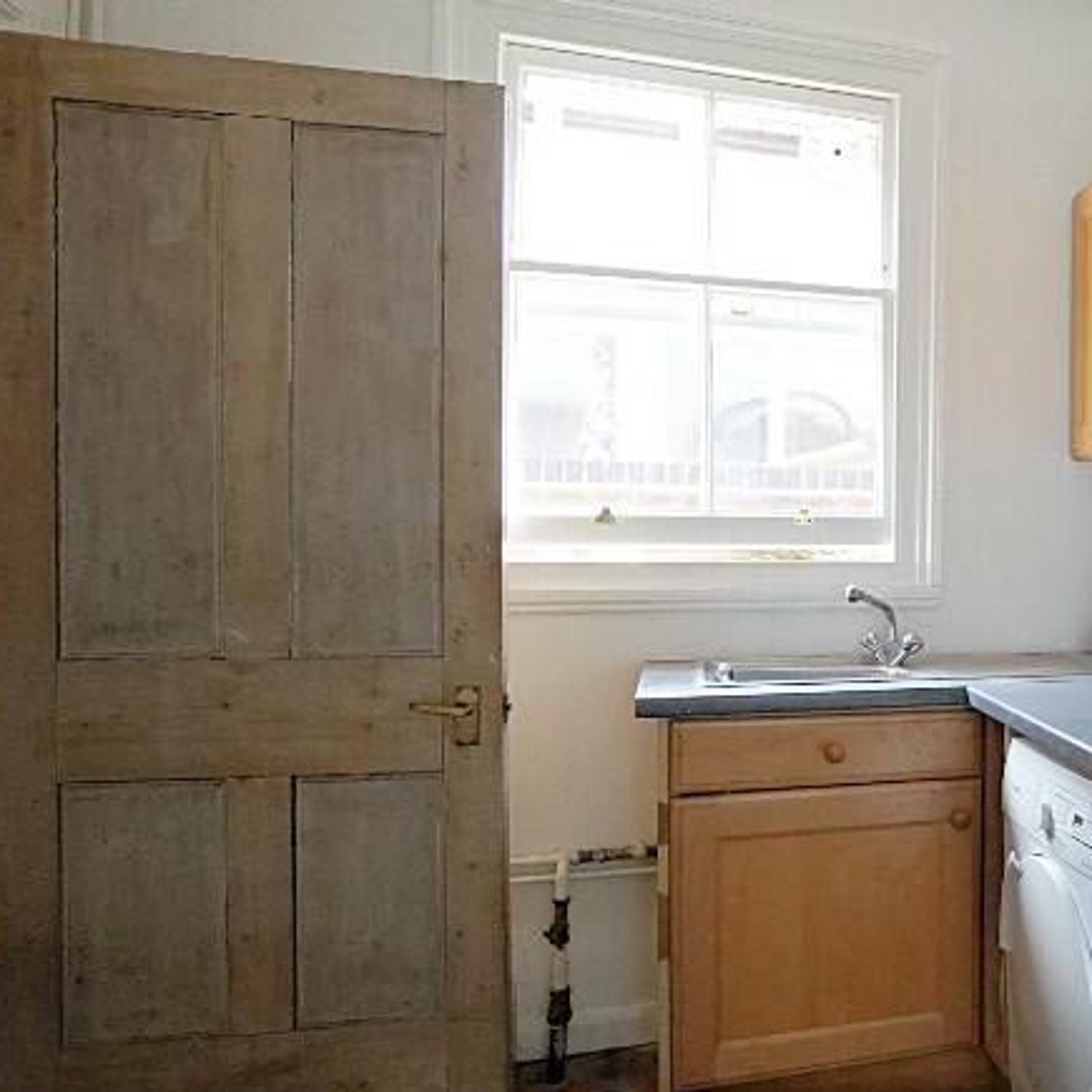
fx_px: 1071
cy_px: 576
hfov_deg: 42.1
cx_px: 1212
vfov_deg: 54.0
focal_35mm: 30
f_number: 4
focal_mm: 10
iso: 2500
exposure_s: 1/160
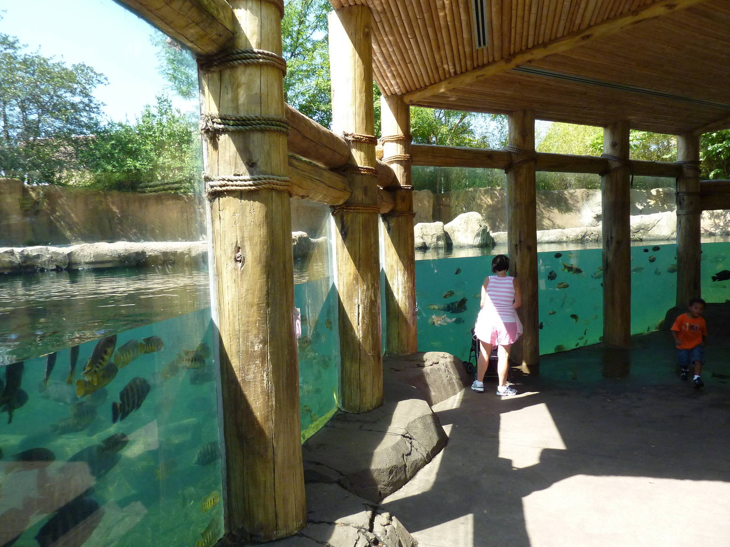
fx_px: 527
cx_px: 365
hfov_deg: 69.4
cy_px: 274
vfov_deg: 54.9
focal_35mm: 25
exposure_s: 1/500
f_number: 3.3
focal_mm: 4.1
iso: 250
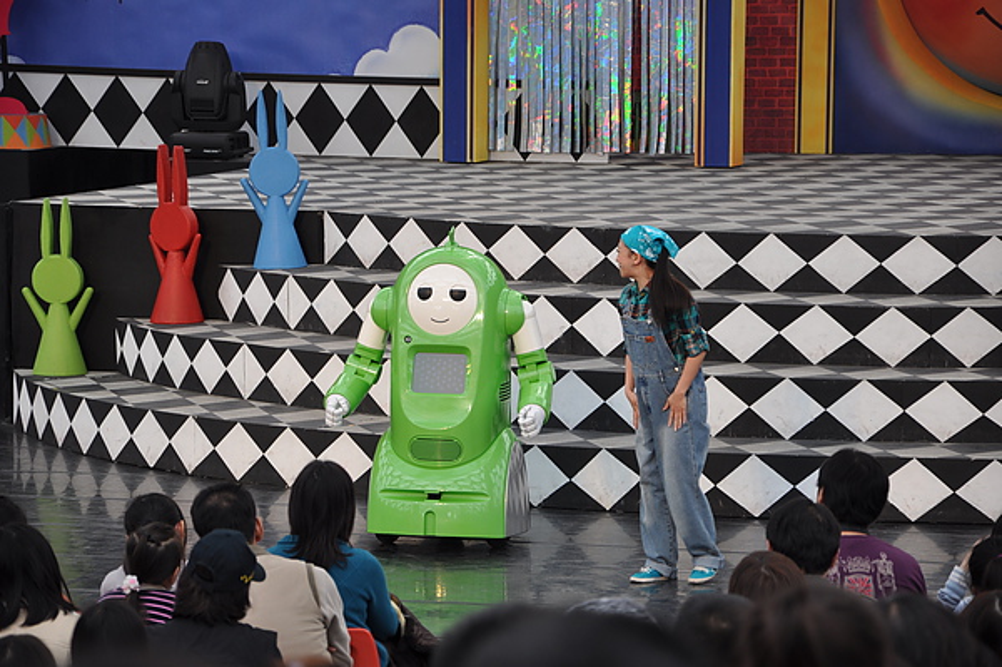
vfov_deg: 8.7
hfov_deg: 13.1
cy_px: 334
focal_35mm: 158
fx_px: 4380
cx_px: 501
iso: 200
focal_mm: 105
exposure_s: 1/125
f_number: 5.6
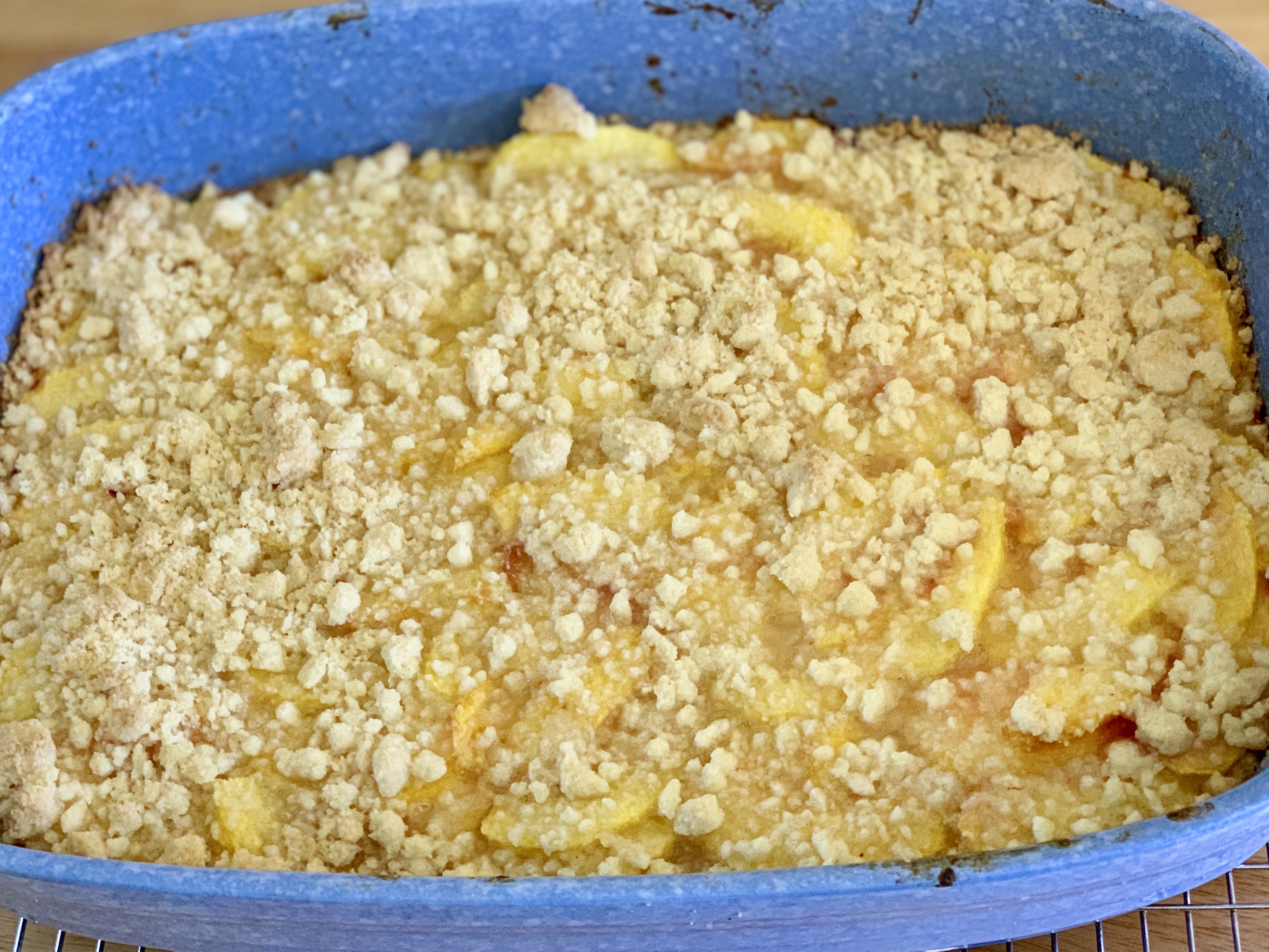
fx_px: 1906
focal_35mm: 52
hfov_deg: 36.8
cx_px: 634
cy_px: 476
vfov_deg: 28.0
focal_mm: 6
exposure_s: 1/60
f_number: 2.4
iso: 200
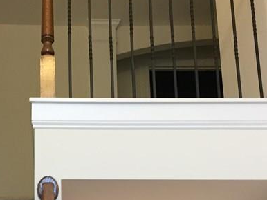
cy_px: 214
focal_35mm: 77
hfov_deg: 25.0
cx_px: 63
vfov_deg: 18.5
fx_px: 594
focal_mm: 4.15
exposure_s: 1/30
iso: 100
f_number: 2.2
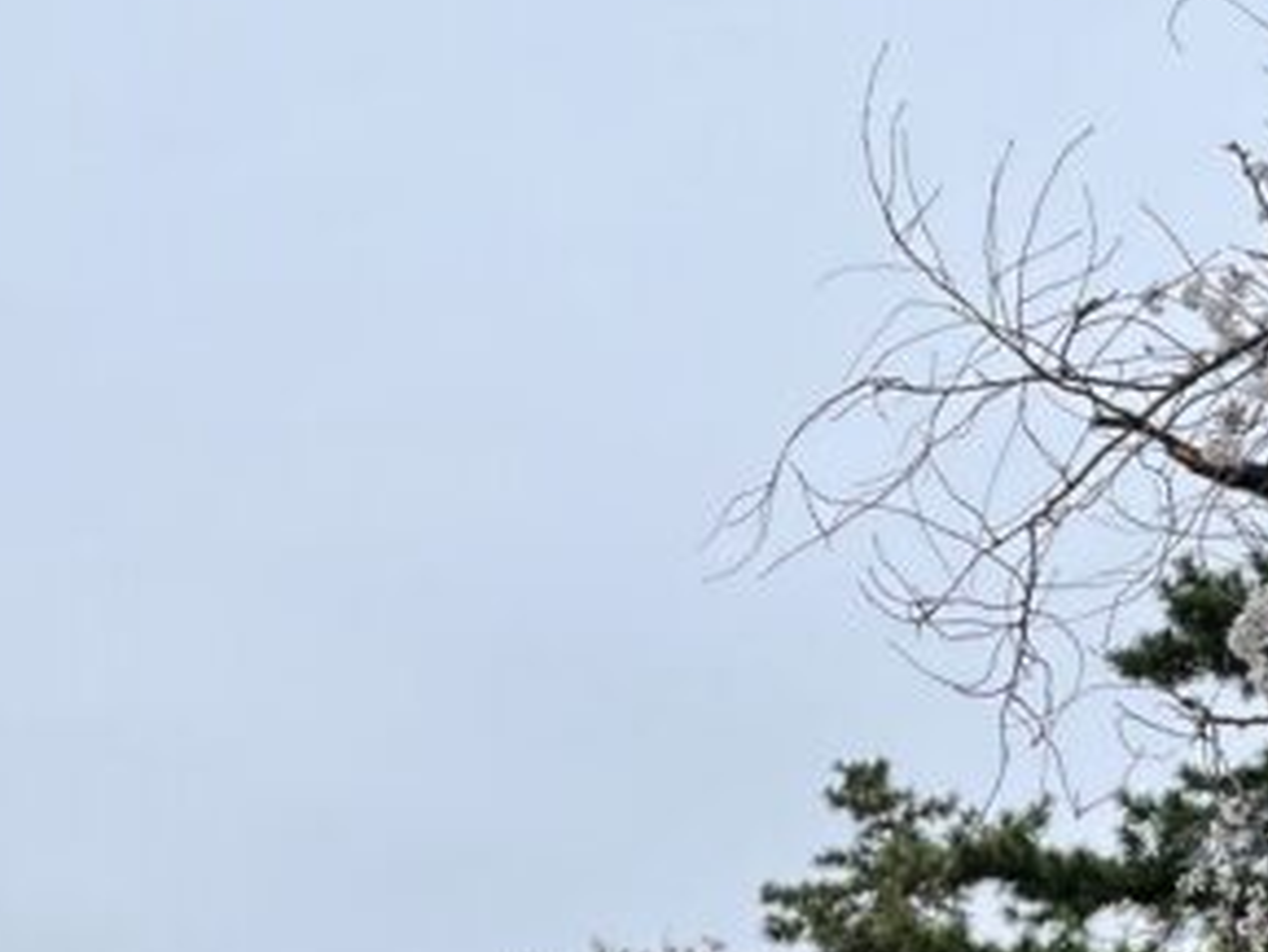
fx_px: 3371
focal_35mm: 92
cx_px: 0
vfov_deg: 14.8
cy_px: 1474
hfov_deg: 20.6
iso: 32
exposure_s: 1/769
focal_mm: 4.2
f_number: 1.6
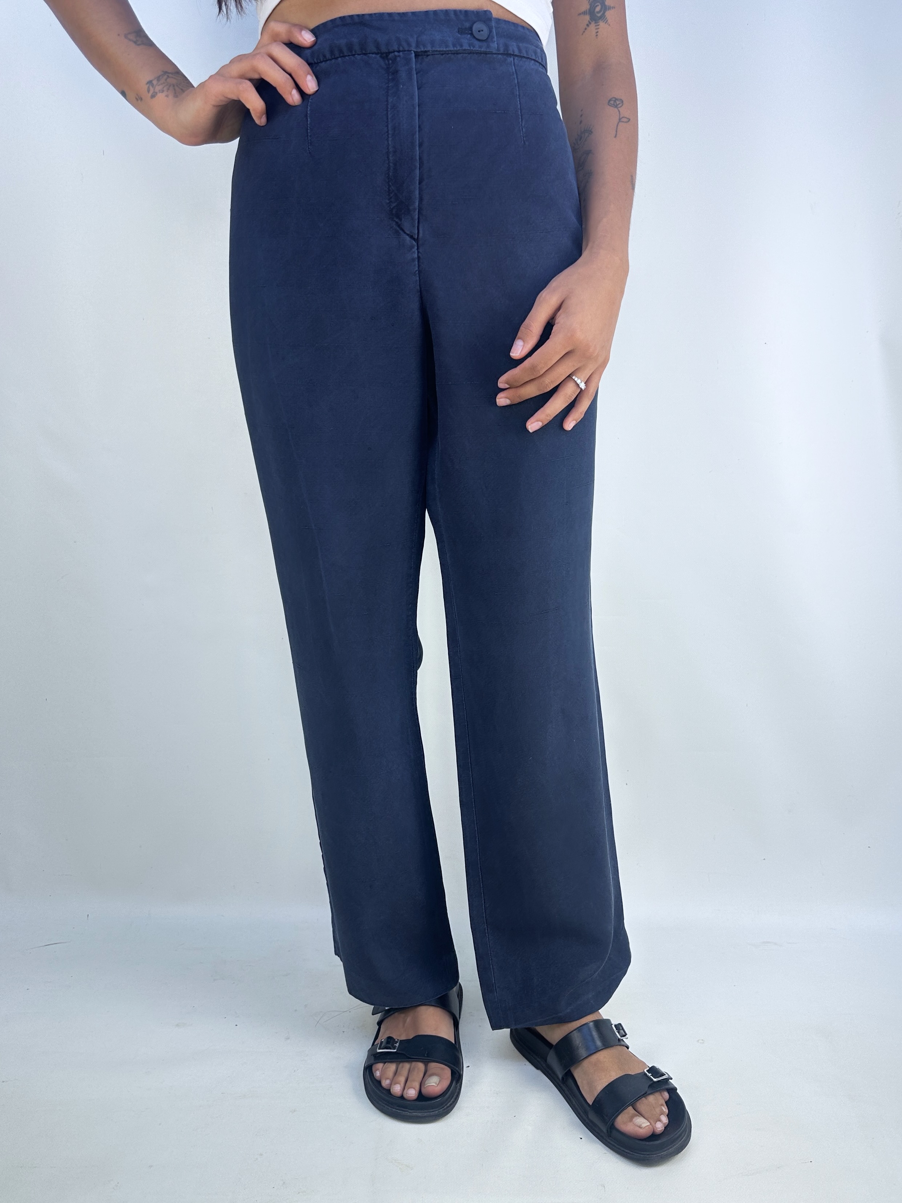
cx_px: 451
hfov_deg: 56.8
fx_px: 834
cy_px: 602
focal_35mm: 24
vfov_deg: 71.6
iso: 64
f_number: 1.78
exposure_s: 1/233
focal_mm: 6.86
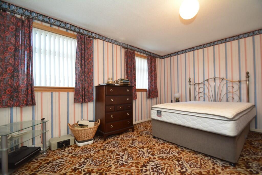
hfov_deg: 100.4
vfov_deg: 77.4
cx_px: 131
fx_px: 109
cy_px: 88
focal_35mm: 15
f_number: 4
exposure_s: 1/60
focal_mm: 10
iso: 800
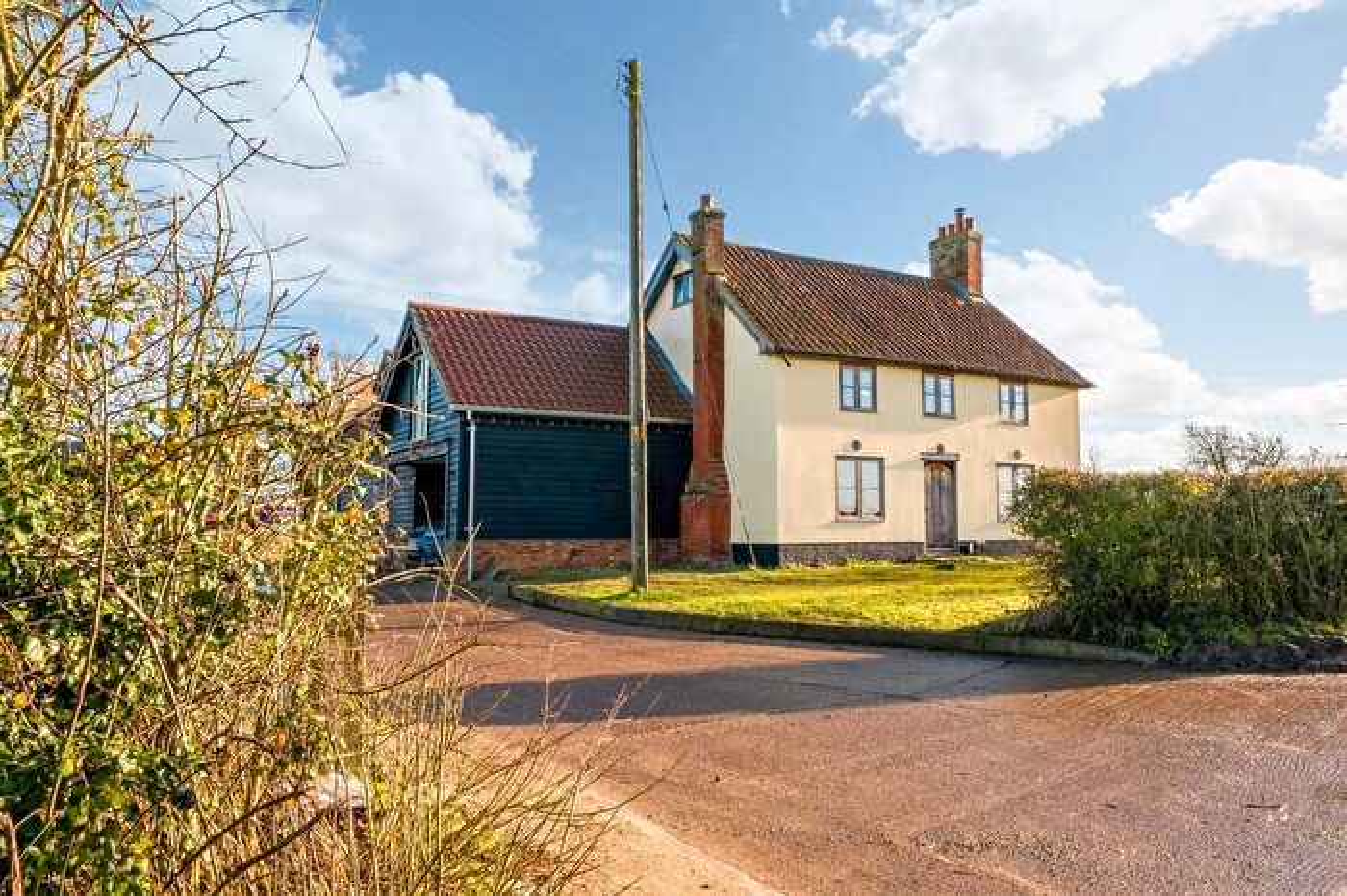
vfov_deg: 53.1
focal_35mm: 24
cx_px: 674
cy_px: 448
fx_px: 898
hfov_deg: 73.8
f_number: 13
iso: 160
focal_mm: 16
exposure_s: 1/60
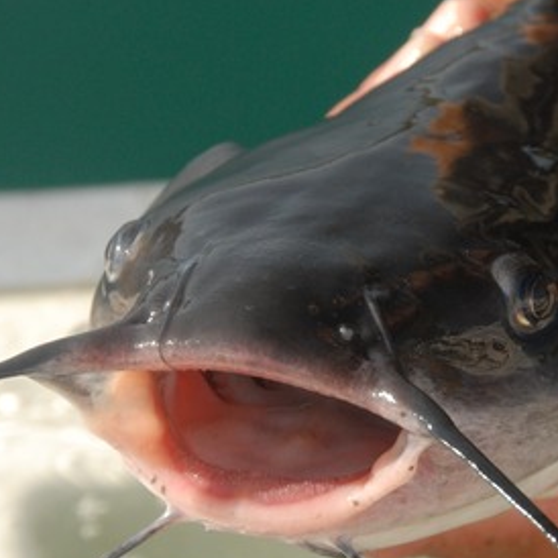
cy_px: 357
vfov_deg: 3.5
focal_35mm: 495
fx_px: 9028
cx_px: 319
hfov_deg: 3.5
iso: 640
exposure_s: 1/400
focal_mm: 200
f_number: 10
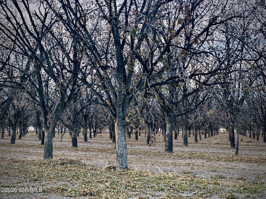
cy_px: 100
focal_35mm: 77
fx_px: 592
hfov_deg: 25.3
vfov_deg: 19.1
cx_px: 133
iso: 50
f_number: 2.8
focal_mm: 9
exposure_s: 1/99
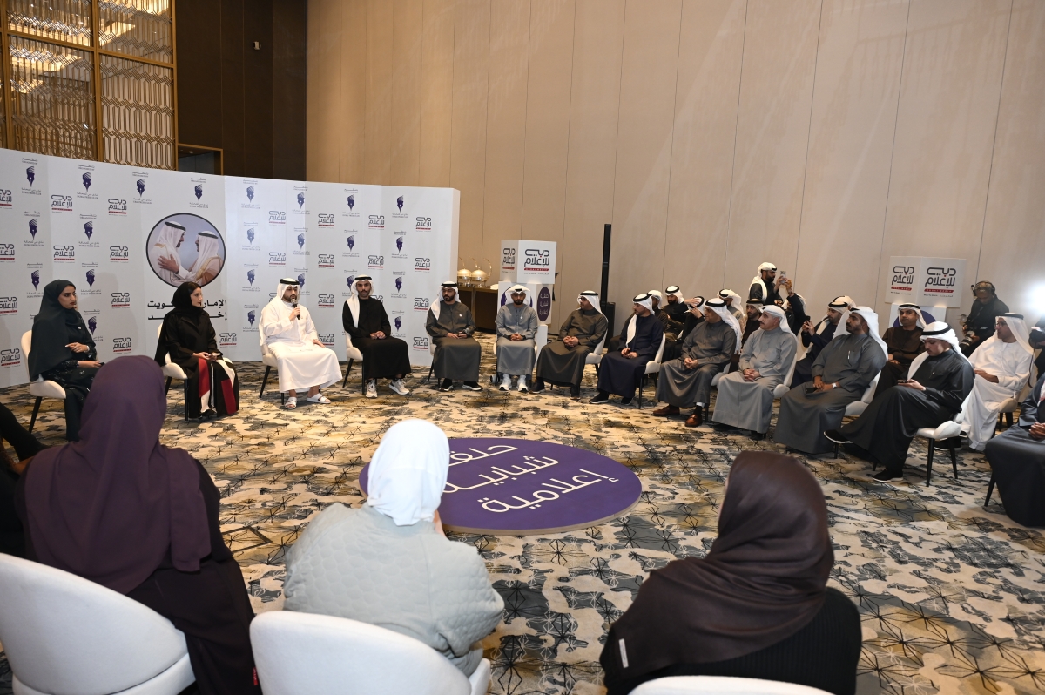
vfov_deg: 53.1
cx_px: 522
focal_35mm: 24
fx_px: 696
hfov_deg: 73.8
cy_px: 348
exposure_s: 1/125
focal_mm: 24
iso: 2000
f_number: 4
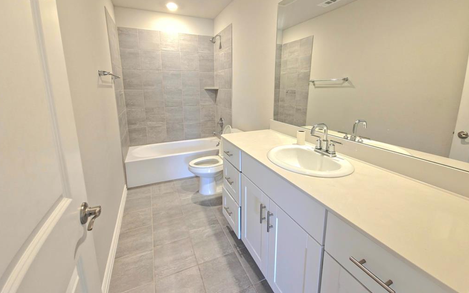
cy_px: 122
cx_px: 234
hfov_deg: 105.3
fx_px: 179
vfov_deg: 78.0
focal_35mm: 14
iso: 200
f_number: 2.2
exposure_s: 1/60.2
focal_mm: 2.2
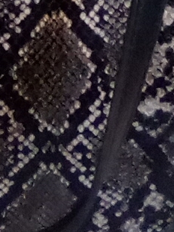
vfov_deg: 13.1
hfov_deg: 10.2
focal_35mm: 144
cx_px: -19
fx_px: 966
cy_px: -87
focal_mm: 2.27
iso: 275
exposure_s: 1/25
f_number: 2.2
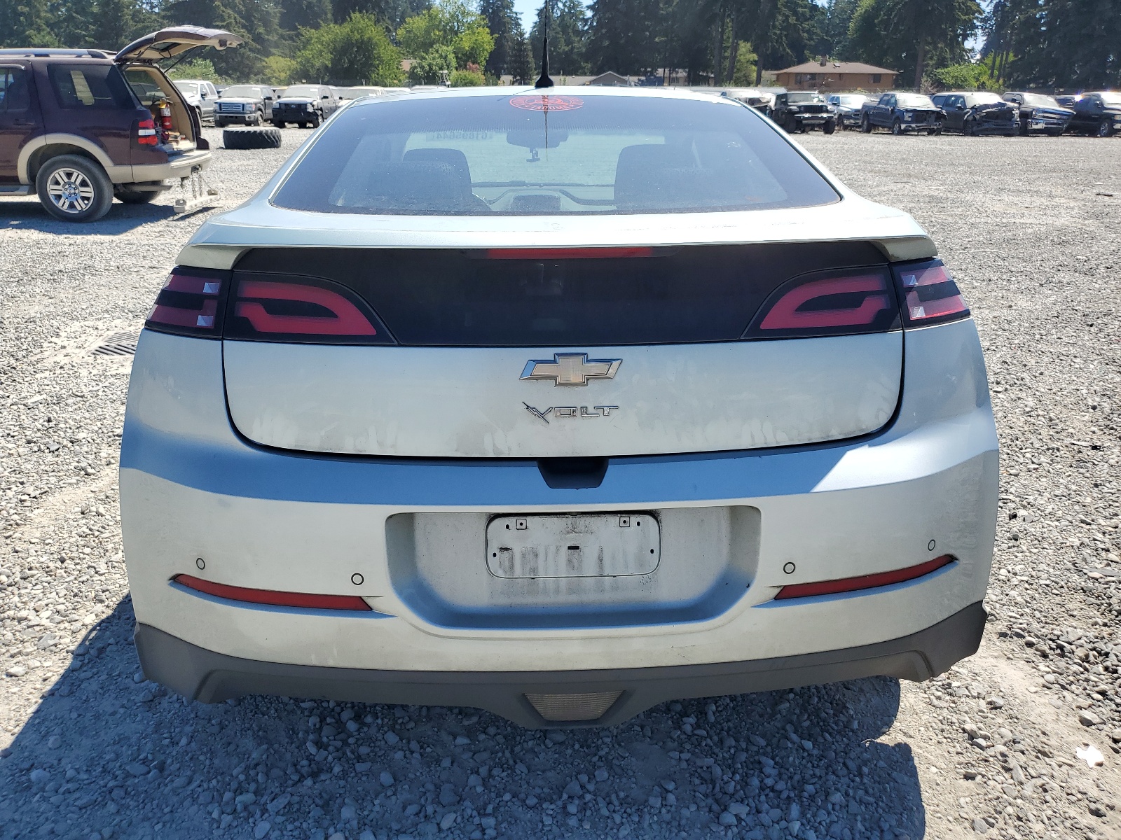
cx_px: 560
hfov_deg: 67.3
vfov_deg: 53.1
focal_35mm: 26
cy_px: 420
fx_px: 842
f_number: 1.5
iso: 50
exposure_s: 1/2500
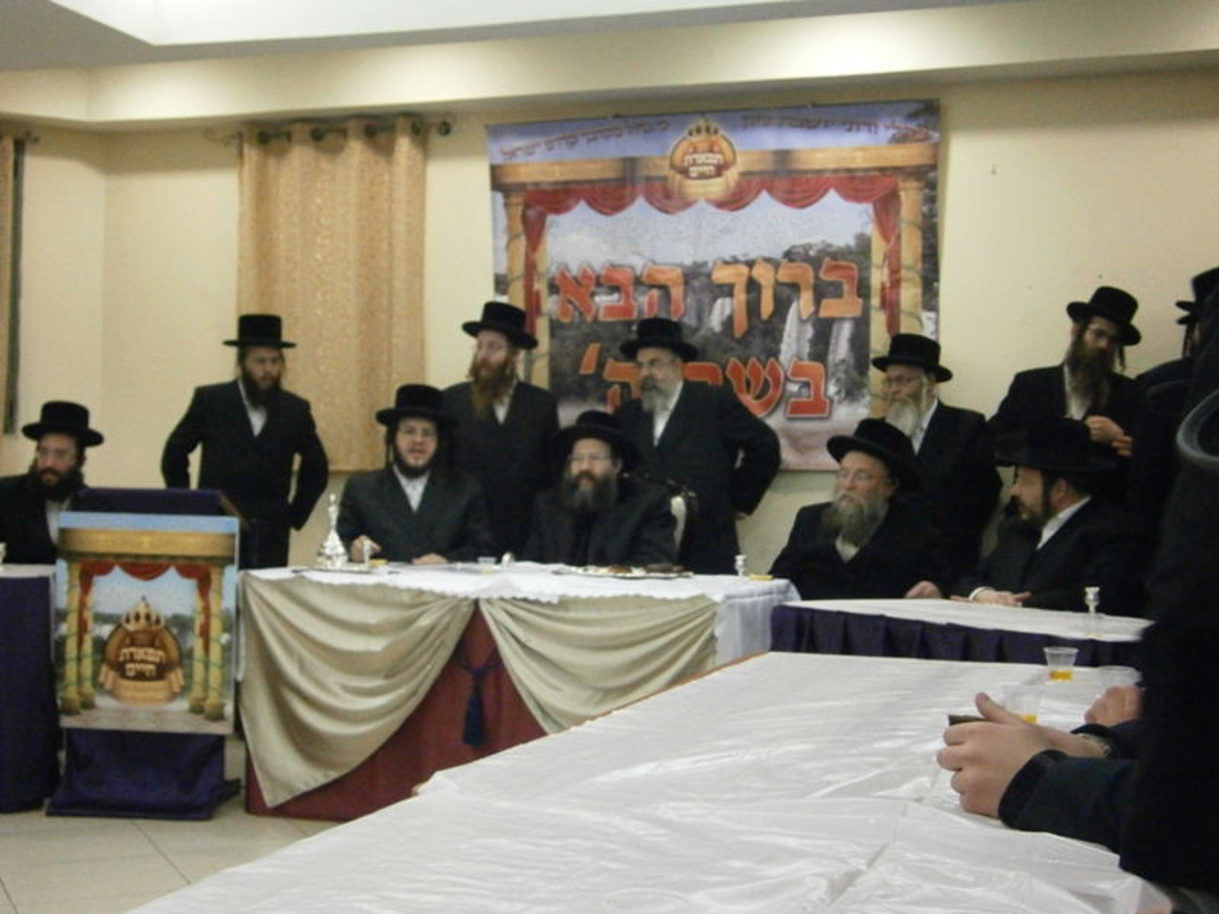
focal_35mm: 47
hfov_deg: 40.4
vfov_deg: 30.9
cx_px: 610
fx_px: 1655
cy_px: 457
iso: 800
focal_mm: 8.3
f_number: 3.4
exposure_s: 1/40
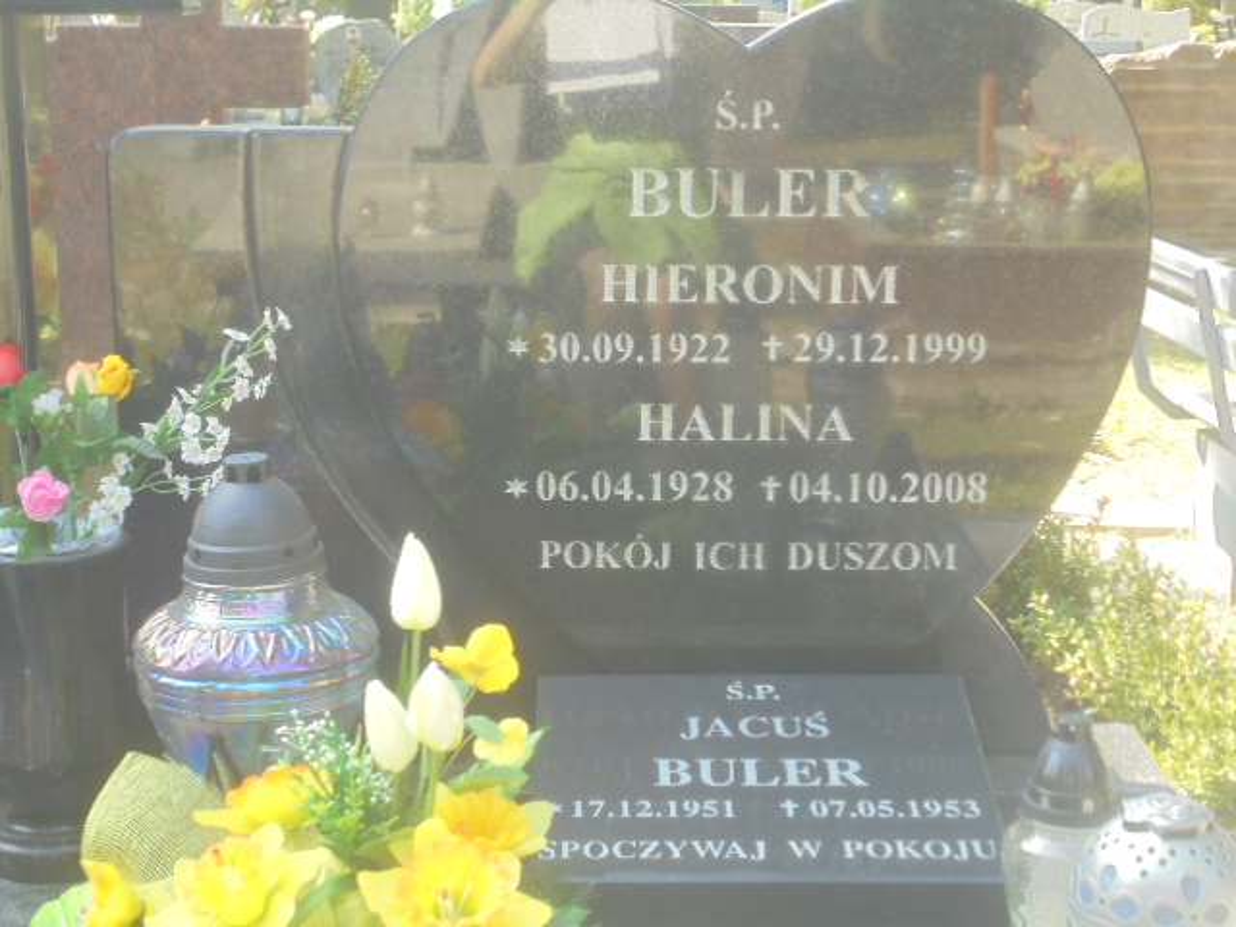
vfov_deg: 22.9
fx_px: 2285
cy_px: 464
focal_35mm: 64
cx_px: 618
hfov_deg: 30.3
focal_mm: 11.5
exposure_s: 1/60
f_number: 5.6
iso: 200
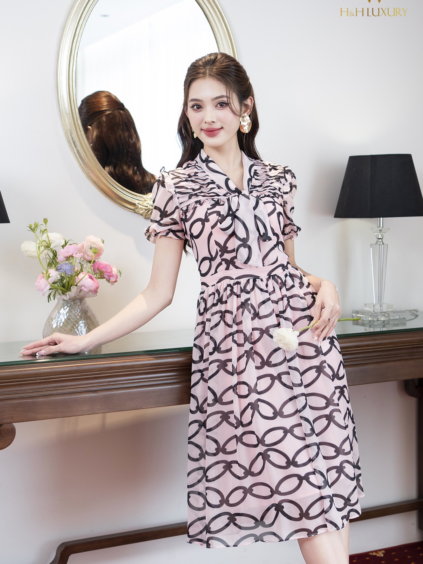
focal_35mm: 57
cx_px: 214
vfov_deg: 33.8
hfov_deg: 25.7
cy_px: 282
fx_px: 929
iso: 250
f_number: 3.2
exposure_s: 1/125
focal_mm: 35
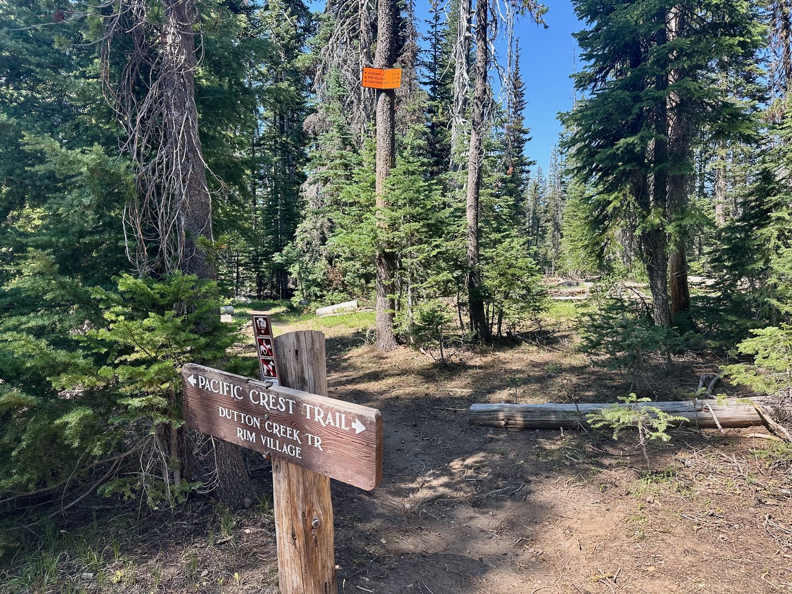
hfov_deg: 71.6
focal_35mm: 24
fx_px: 549
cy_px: 297
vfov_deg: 56.8
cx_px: 396
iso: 80
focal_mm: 6.86
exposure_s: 1/767
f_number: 1.78
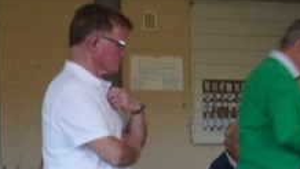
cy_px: 170
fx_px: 716
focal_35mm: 90
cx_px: 355
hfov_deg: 22.0
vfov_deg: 13.3
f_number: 3.3
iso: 100
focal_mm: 5.2
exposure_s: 1/30
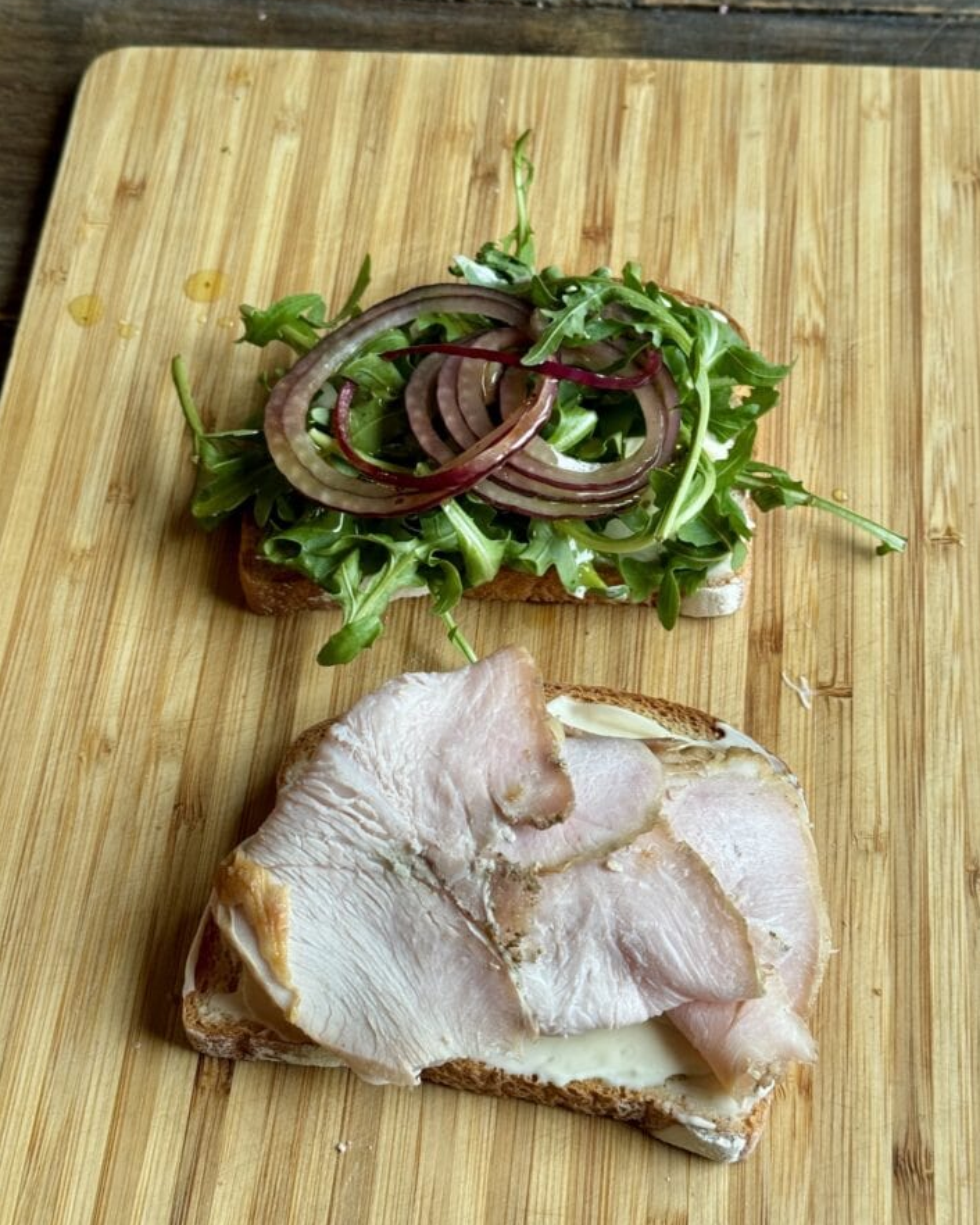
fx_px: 1848
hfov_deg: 29.7
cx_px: 497
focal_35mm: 51
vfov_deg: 36.6
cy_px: 629
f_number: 1.78
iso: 100
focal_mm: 6.76
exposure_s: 1/104
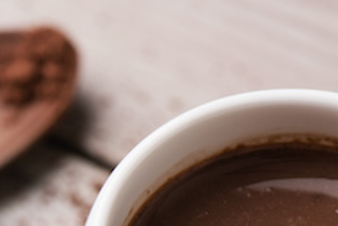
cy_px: 348
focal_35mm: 362
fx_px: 3401
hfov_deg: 5.7
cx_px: 99
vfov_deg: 3.8
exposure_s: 1/200
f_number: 9
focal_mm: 105
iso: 200
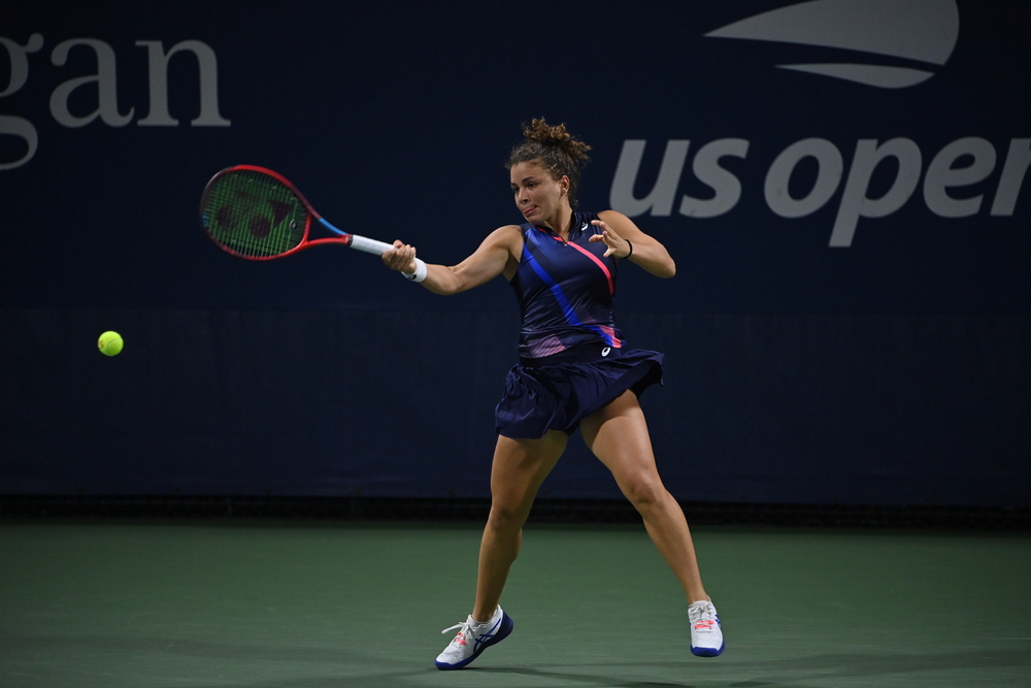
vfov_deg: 3.4
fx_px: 11456
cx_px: 516
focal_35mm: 400
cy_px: 344
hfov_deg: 5.2
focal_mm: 400
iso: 3200
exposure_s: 1/1250
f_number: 4
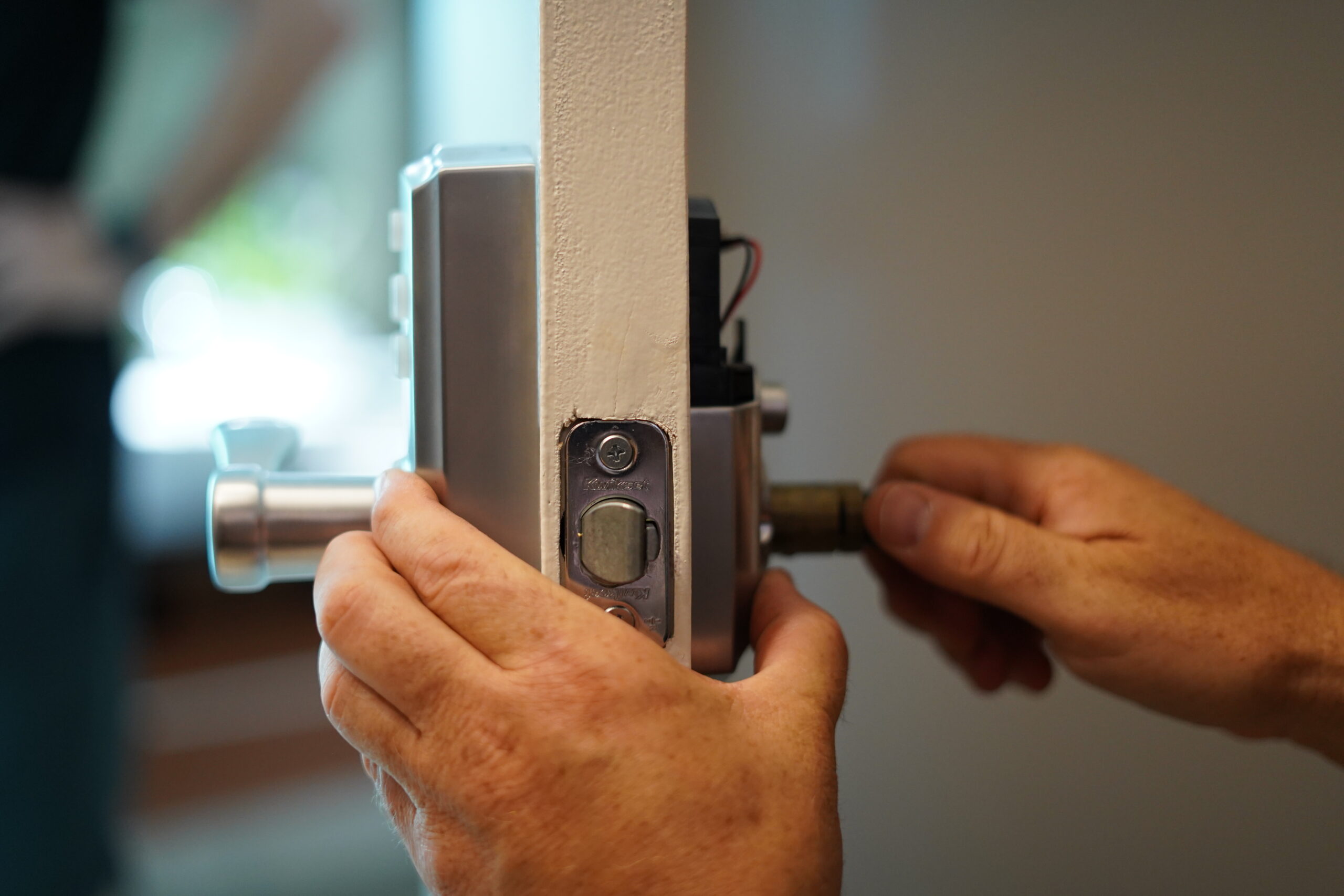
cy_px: 448
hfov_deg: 39.6
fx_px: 1867
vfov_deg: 27.0
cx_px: 672
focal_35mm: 50
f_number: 2
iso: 2000
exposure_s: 1/160
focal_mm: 50
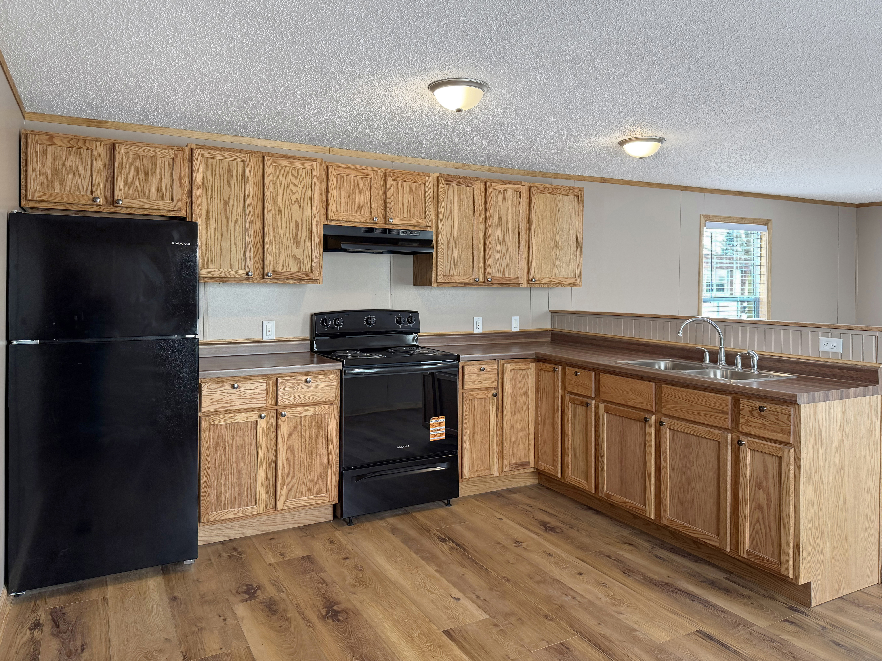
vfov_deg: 56.8
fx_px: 612
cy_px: 330
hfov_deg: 71.6
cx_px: 441
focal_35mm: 24
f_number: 1.78
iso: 200
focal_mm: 6.76
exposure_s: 1/120
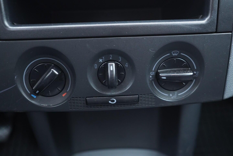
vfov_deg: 36.9
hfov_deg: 53.1
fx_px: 233
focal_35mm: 36
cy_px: 78
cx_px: 116
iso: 1250
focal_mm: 24
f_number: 2.8
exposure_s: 1/40
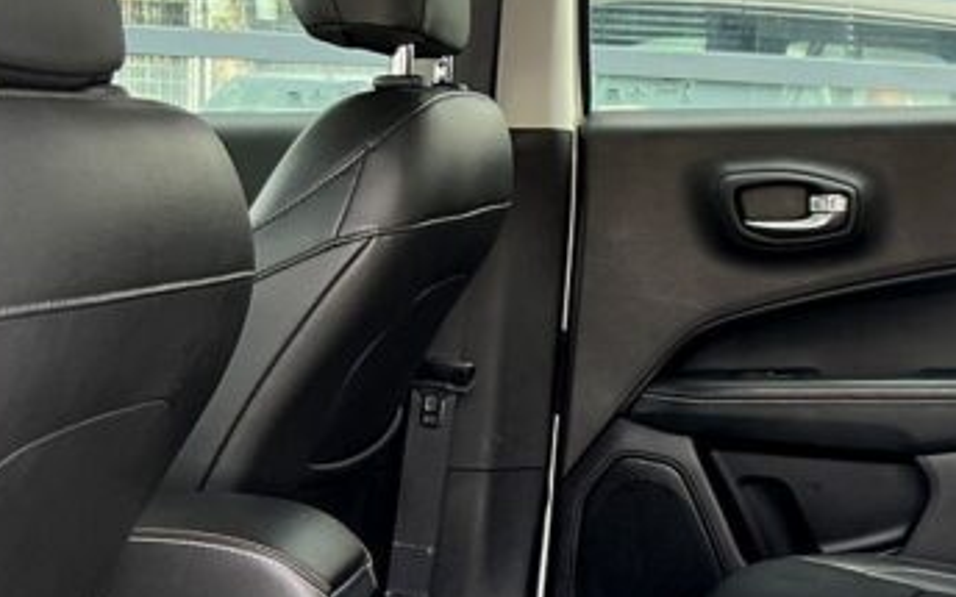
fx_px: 1667
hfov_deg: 29.2
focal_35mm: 64
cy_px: 489
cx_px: 1031
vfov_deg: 20.1
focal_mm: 5.7
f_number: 1.5
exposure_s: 1/121
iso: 125
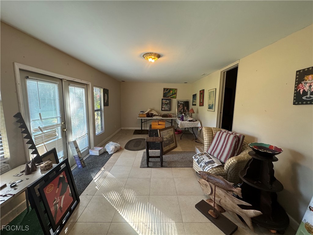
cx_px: 156
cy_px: 118
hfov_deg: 102.1
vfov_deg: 85.7
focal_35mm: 14
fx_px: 127
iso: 250
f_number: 2.2
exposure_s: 1/60
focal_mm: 2.22
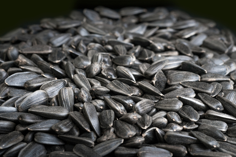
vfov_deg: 15.2
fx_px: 589
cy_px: 78
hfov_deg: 22.6
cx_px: 118
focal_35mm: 90
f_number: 18
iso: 200
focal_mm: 60
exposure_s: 1/160
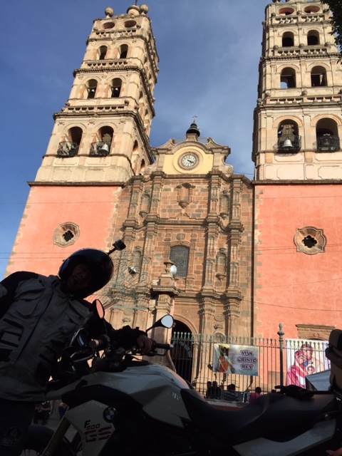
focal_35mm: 29
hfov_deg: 48.2
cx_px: 171
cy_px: 228
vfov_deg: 61.7
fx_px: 382
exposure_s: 1/1721
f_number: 2.2
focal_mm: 4.15
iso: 32
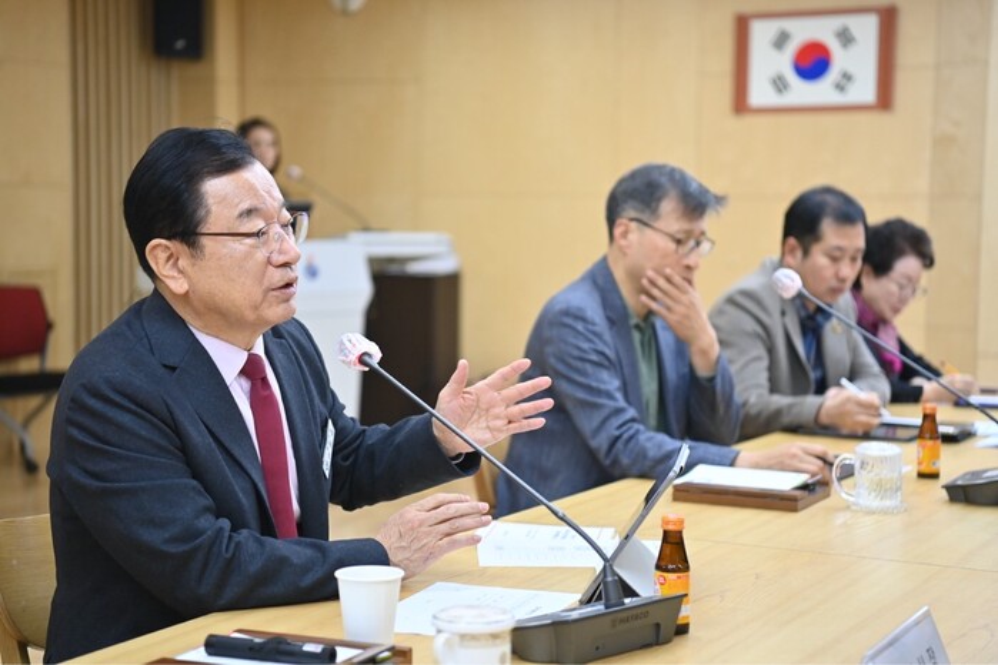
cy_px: 332
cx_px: 499
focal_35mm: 70
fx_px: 1940
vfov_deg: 19.5
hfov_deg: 28.8
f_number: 2.8
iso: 800
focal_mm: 70
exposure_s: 1/320
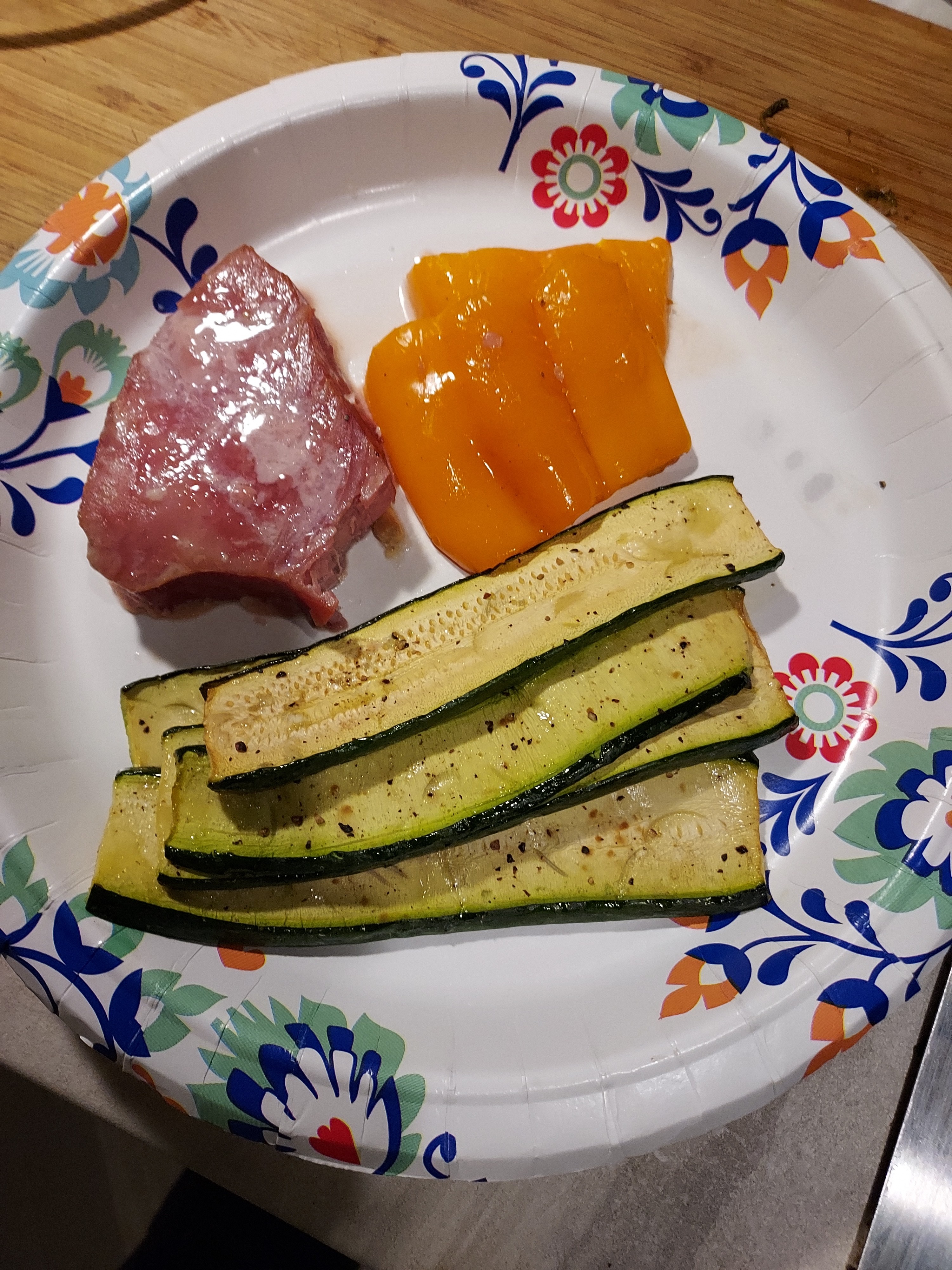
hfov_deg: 56.8
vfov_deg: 71.6
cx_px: 476
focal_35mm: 24
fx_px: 880
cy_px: 635
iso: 320
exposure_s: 1/60
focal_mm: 4.6
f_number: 1.8
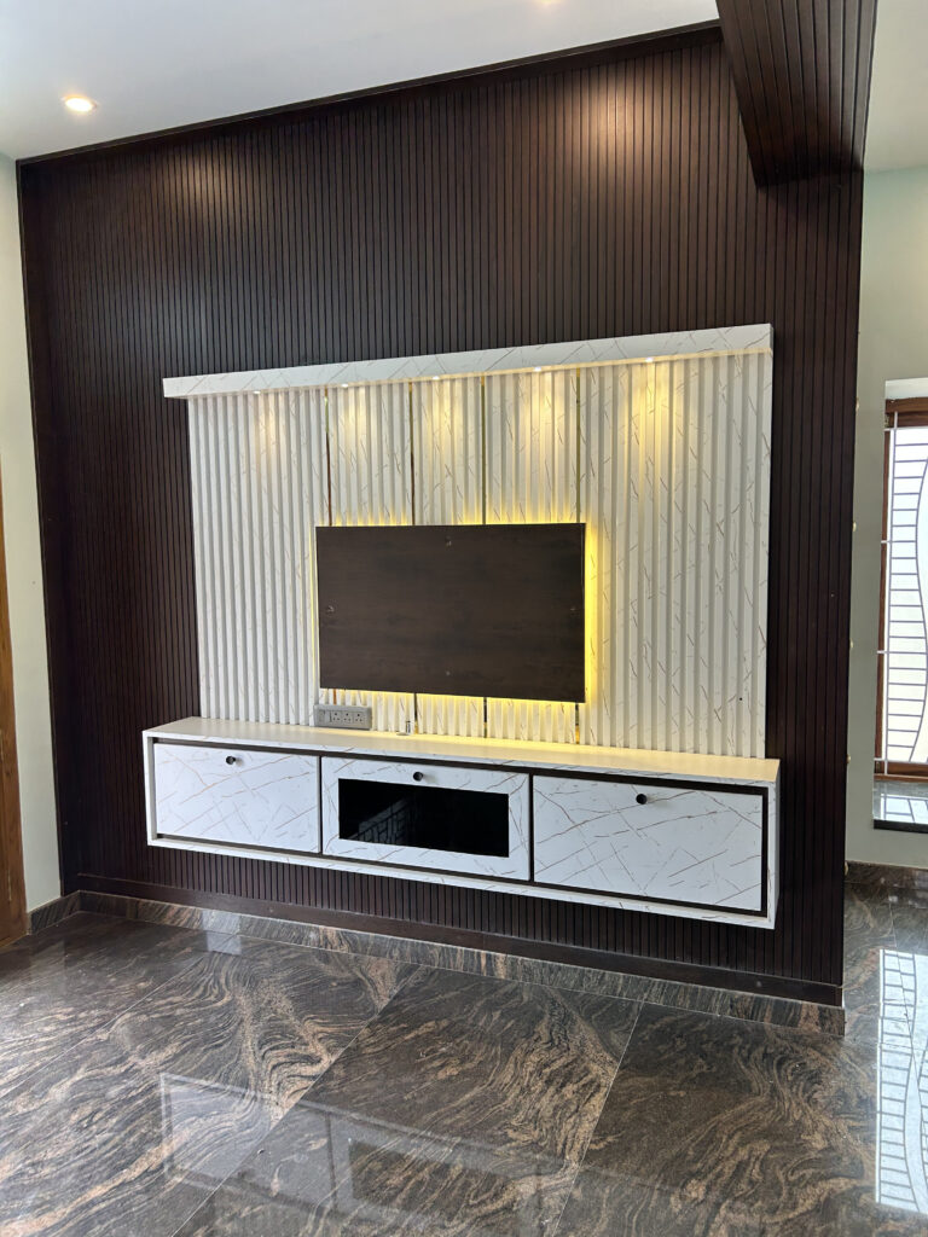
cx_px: 464
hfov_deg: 53.1
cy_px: 618
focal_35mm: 26
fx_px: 929
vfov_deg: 67.3
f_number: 1.5
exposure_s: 1/100
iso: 80
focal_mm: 5.7
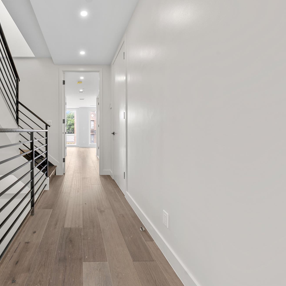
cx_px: 83
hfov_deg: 82.6
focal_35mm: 16
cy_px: 139
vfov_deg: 87.4
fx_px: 150
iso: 100
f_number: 9
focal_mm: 12
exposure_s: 1
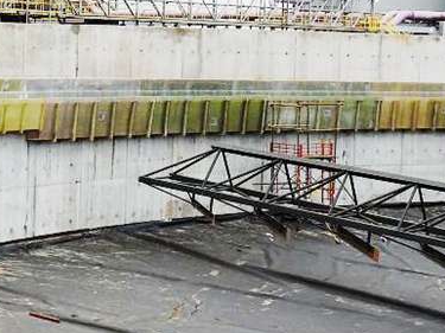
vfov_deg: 13.3
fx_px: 1426
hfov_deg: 17.6
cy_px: 115
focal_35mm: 111
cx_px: 97
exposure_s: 1/250
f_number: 5
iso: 100
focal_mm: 9.3
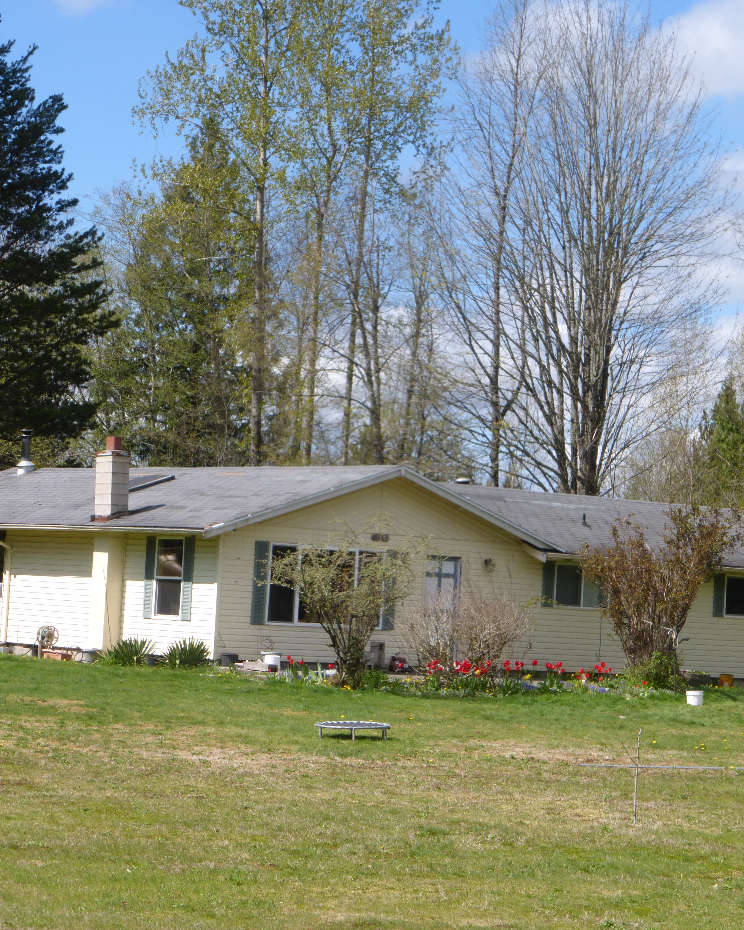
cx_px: 380
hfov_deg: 15.7
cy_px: 464
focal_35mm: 98
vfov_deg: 19.6
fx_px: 2697
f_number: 5
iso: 100
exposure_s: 1/500
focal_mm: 13.3
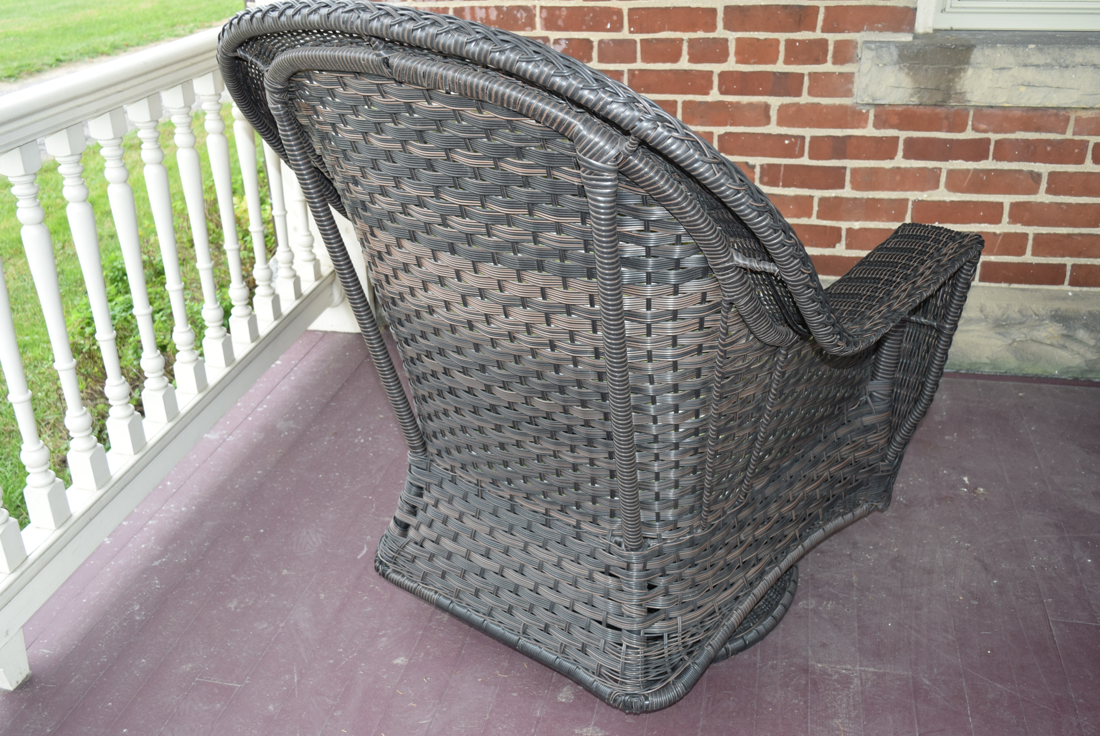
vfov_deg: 36.9
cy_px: 368
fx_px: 1101
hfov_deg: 53.1
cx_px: 550
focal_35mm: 36
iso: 500
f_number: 5.6
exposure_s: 1/125
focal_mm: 24
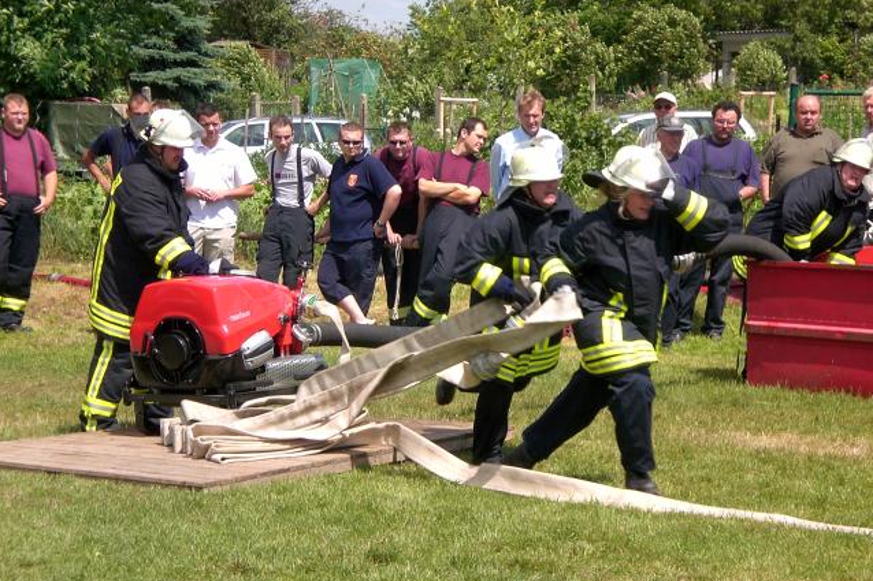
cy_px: 294
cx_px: 436
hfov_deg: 17.2
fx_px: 2885
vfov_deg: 11.5
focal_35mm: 119
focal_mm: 18.9
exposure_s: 1/250
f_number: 5.9
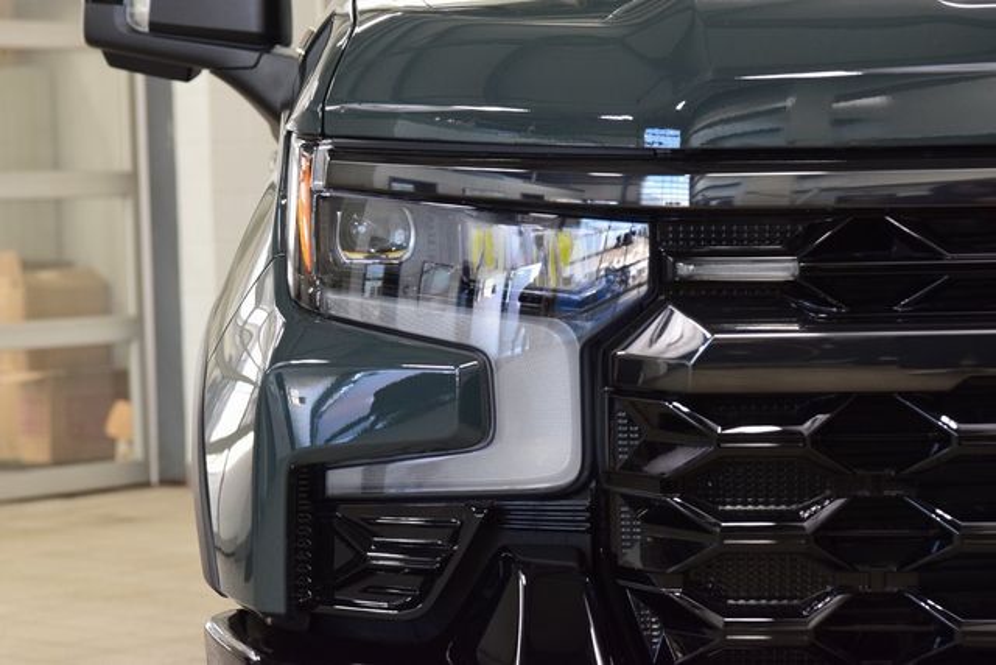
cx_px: 498
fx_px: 2905
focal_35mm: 105
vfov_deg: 13.0
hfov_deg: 19.5
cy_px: 332
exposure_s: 1/30
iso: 1250
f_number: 7.1
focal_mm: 70
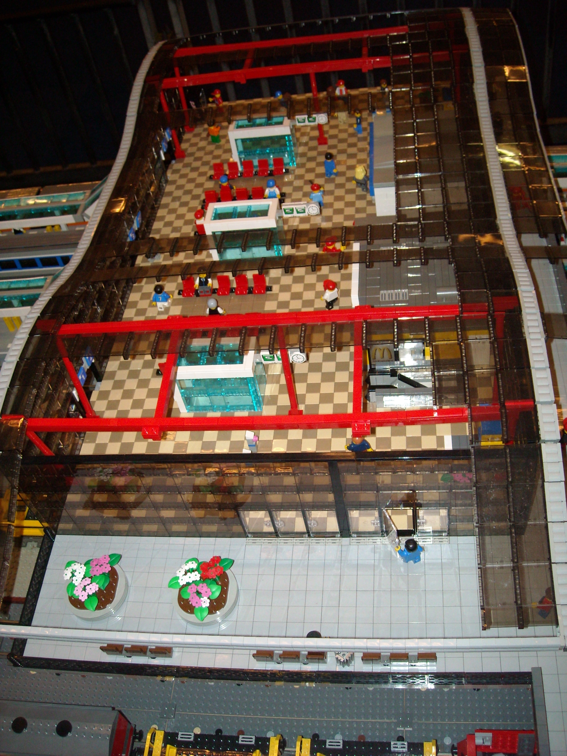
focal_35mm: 35
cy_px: 378
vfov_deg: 52.6
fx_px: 764
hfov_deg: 40.7
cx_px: 284
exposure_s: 1/60
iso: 200
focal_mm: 5.7
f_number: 2.8
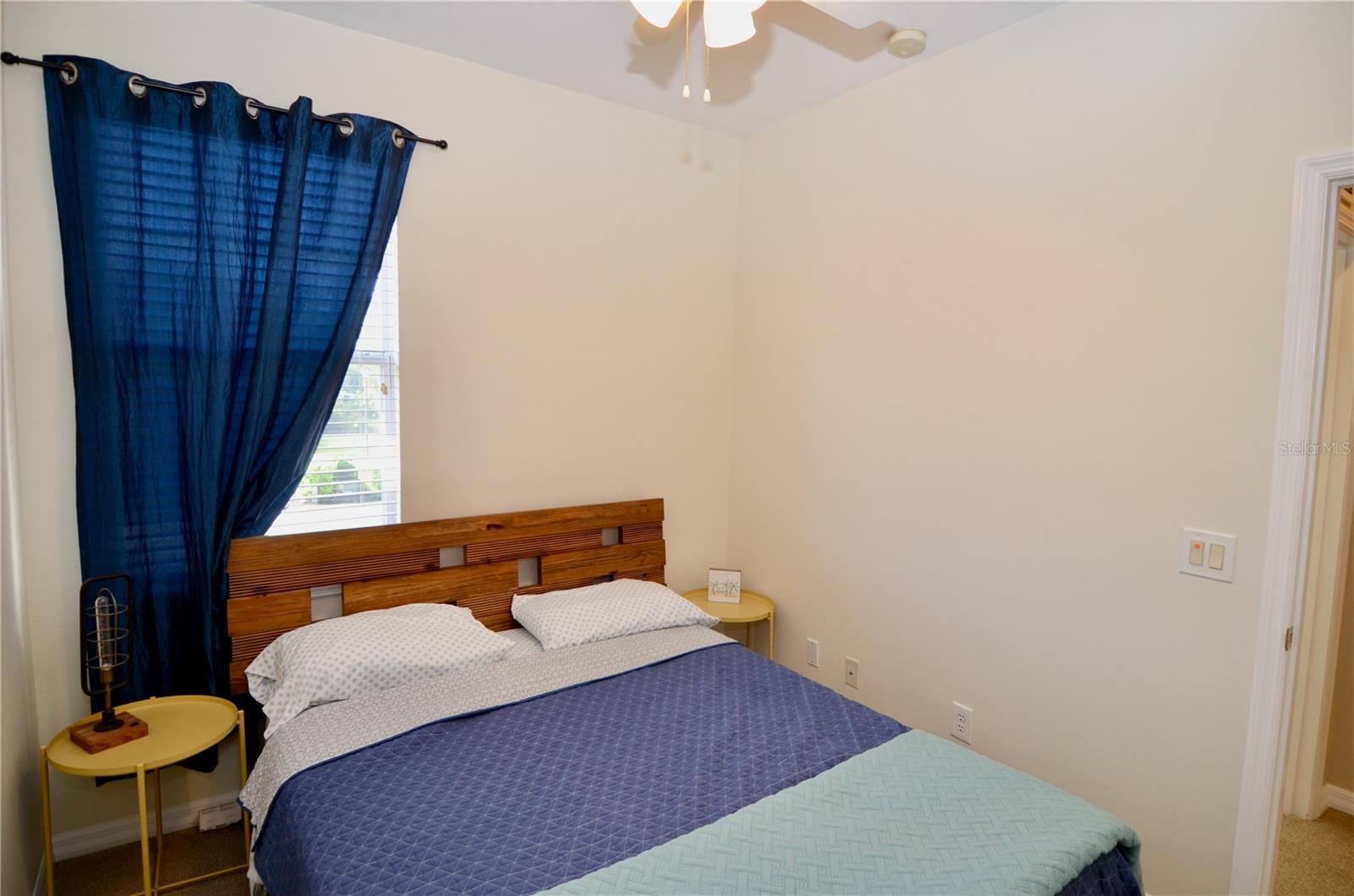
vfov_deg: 67.1
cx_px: 677
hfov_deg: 90.1
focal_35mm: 18
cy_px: 448
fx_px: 675
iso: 320
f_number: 4
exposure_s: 1/60
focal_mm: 12
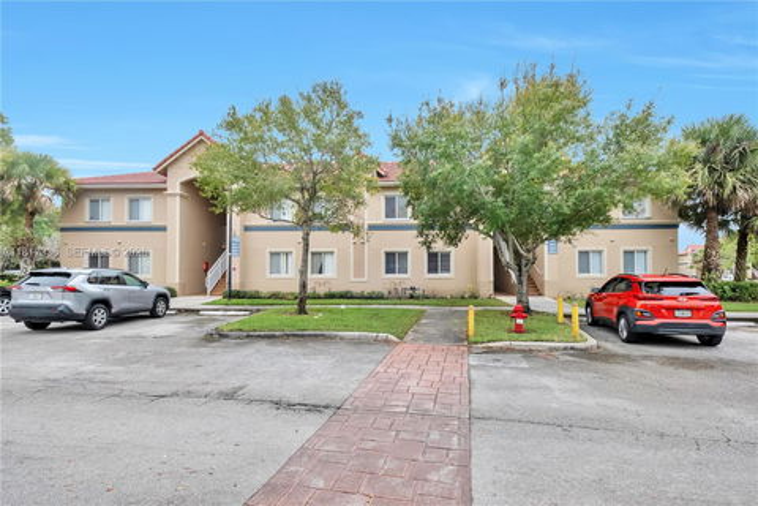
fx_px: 358
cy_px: 253
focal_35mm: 17
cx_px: 379
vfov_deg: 70.4
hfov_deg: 93.3
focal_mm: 11
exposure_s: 1/850
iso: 800
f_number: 8
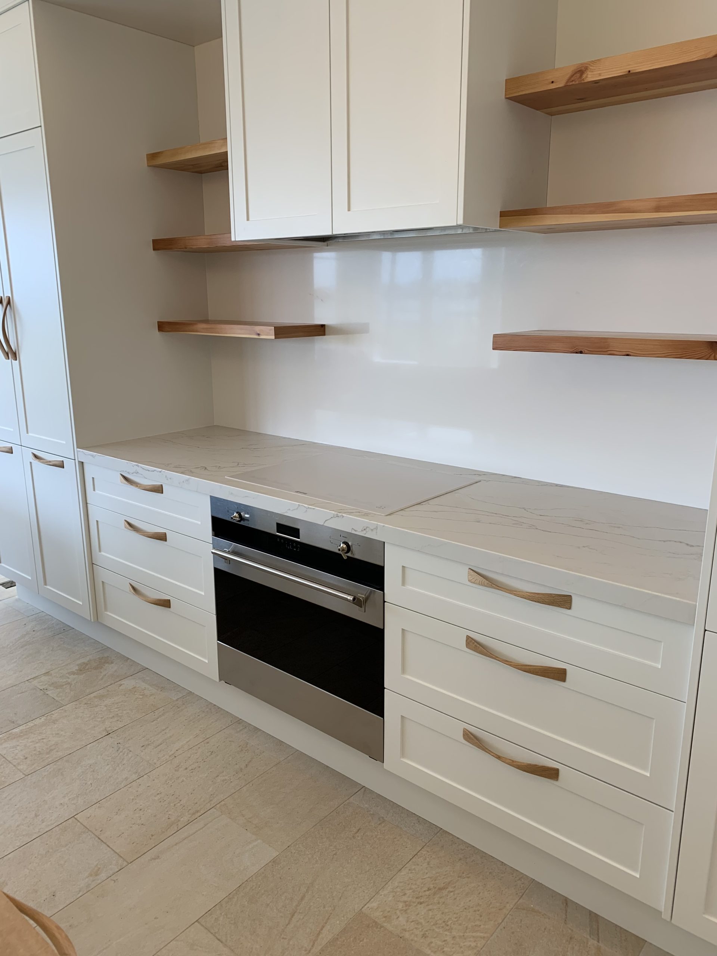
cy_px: 478
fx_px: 718
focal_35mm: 26
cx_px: 358
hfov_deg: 53.1
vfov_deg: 67.3
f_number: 1.8
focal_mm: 4.25
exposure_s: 1/121
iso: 32
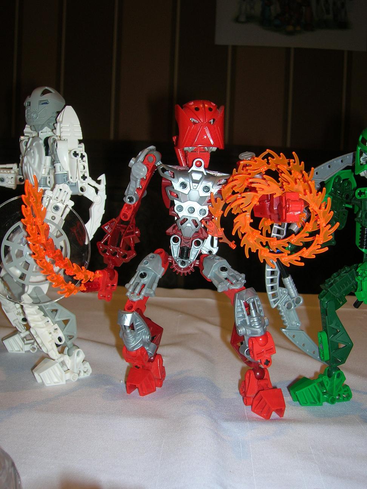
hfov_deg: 37.7
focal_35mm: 38
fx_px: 537
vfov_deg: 49.0
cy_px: 244
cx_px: 184
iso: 50
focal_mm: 6.4
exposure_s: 1/60.1
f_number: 3
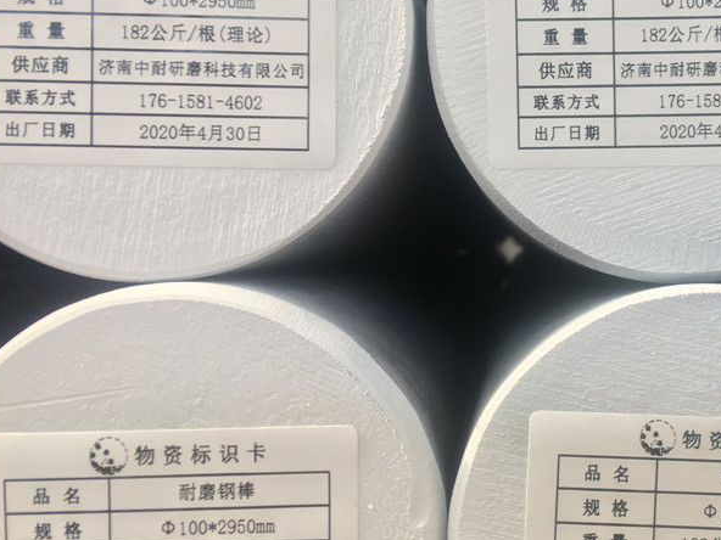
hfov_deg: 37.7
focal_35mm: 49
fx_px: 1021
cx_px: 558
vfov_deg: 29.7
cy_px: 253
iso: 25
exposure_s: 1/50
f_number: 2.2
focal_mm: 4.15
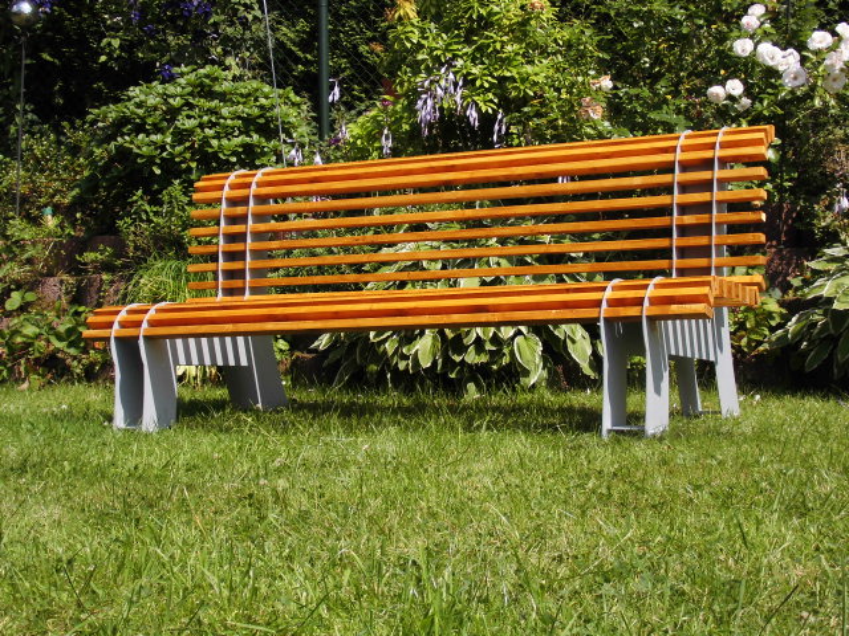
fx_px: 1226
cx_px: 424
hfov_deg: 38.2
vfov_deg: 29.1
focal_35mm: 50
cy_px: 318
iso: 125
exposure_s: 1/125
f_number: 11.21
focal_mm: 8.85
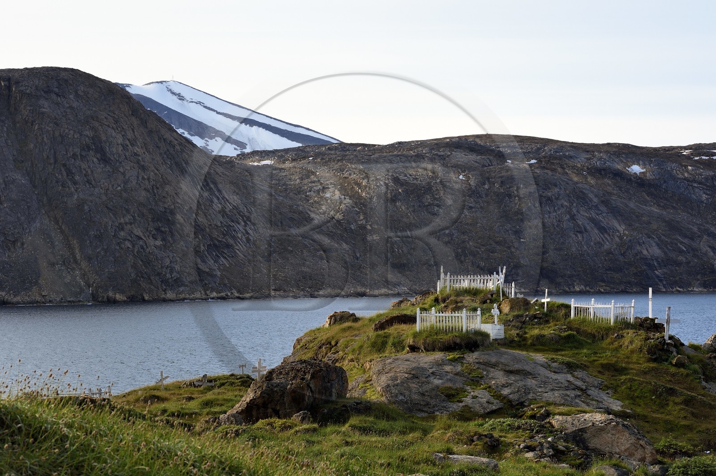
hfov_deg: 24.8
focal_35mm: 82
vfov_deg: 16.6
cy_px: 238
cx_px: 358
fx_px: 1630
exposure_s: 1/250
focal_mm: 82
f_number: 9
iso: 200
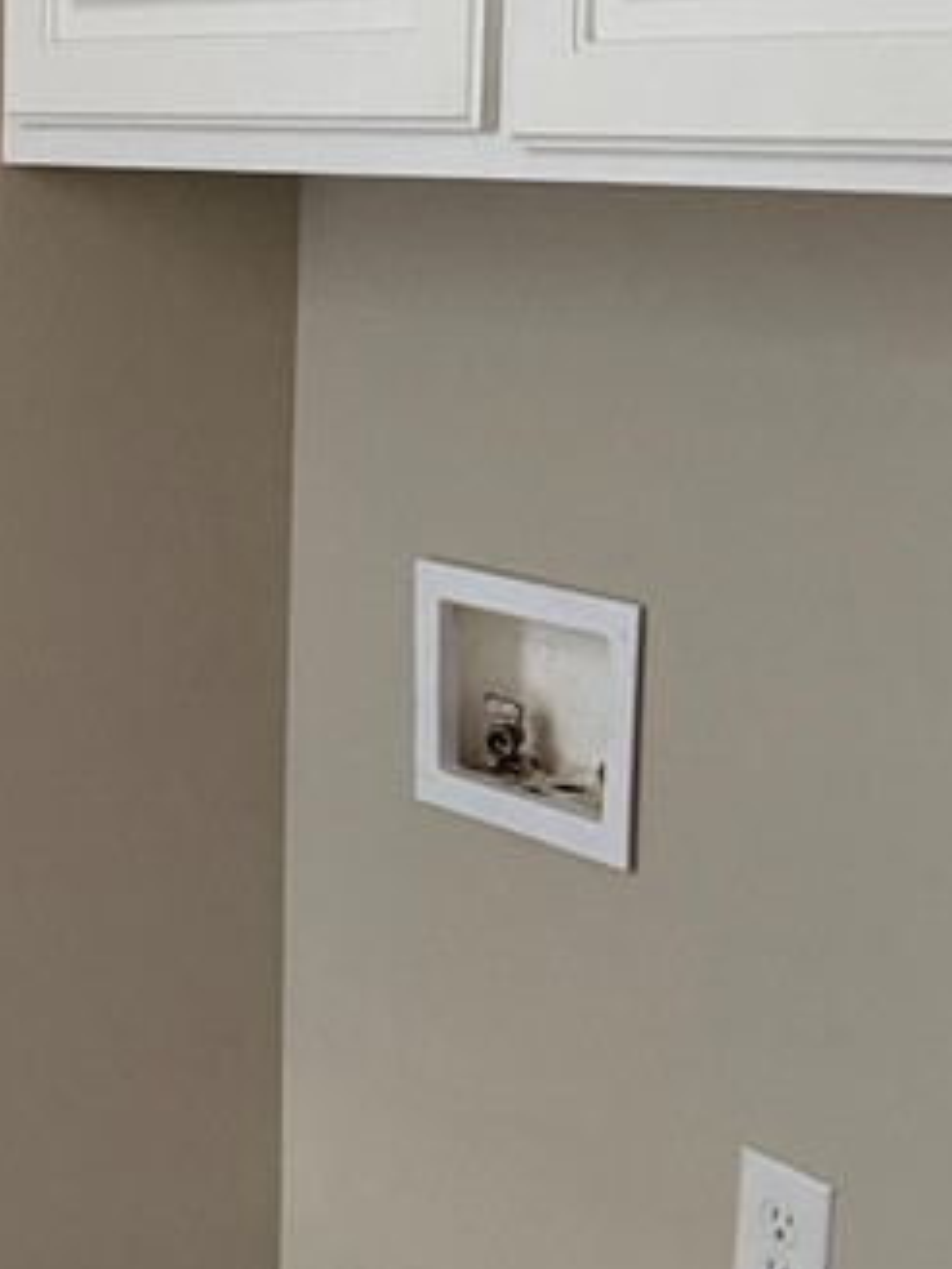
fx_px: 2750
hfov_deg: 18.9
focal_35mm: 75
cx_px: -74
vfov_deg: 25.9
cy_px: 429
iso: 500
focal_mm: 6.76
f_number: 1.78
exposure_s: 1/60
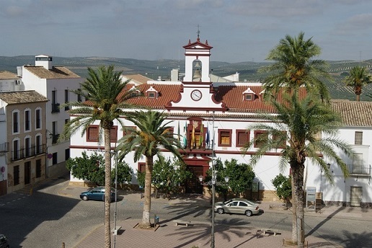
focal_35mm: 52
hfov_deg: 37.9
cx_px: 186
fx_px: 542
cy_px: 124
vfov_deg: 25.8
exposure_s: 1/250
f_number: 13
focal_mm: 35
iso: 100
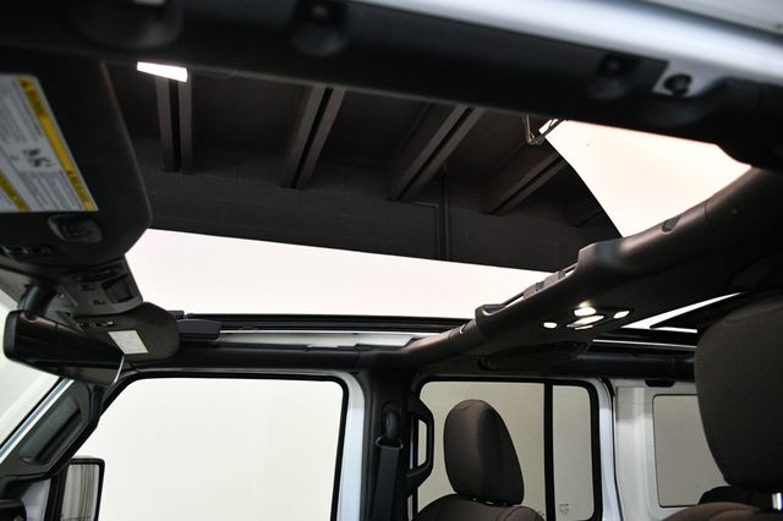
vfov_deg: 47.9
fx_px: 587
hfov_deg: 67.4
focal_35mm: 27
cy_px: 260
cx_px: 392
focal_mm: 18
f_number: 3.5
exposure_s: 1/125
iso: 2200
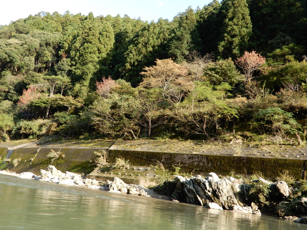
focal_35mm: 35
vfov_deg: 40.7
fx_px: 310
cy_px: 115
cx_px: 154
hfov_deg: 52.6
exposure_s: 1/125
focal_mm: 6.2
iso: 80
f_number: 4
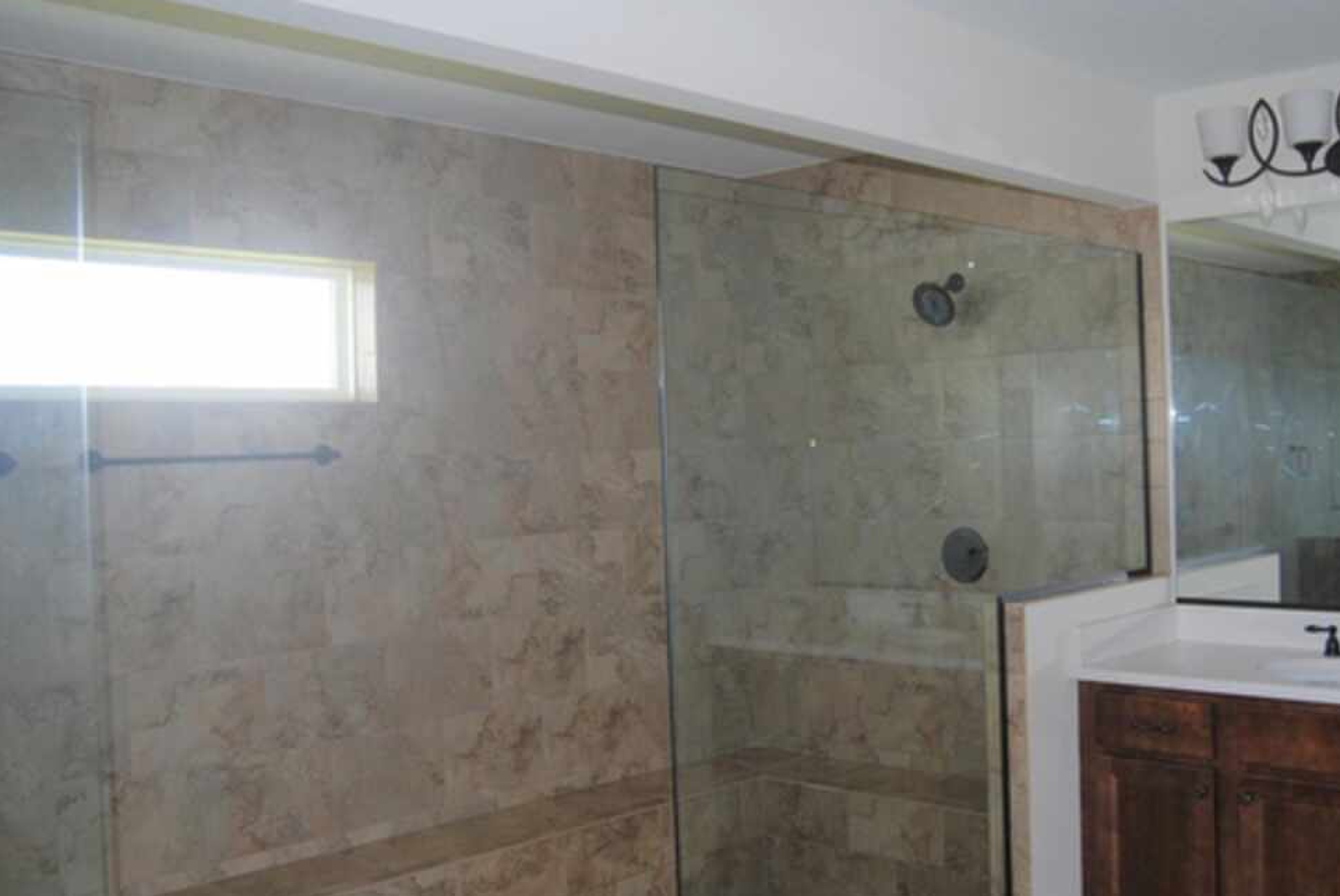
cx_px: 846
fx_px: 1341
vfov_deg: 36.9
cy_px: 430
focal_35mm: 36
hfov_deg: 52.5
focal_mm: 18
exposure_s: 1/60
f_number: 3.5
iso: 200
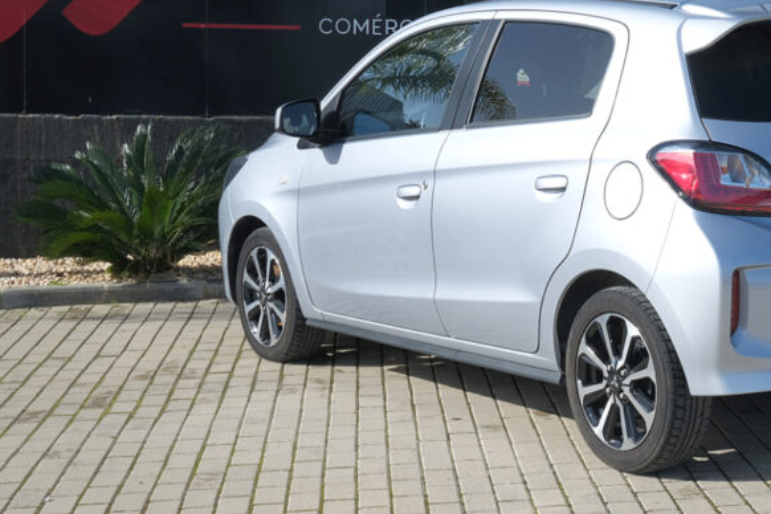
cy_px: 190
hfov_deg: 24.5
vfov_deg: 16.8
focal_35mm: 81
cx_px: 649
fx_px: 1735
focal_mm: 30.5
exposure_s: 1/200
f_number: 9
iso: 160
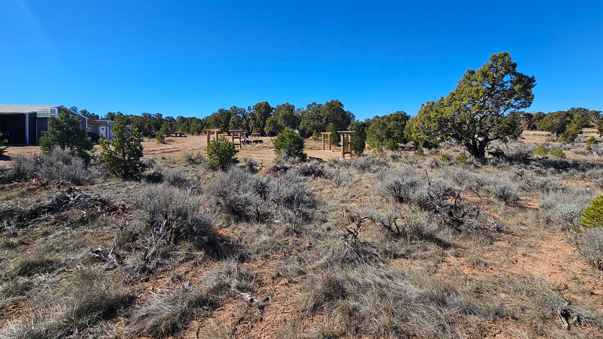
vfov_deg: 69.8
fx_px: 240
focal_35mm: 15
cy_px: 135
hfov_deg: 103.0
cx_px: 300
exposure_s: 1/2032
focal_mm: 2.2
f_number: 2.2
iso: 50
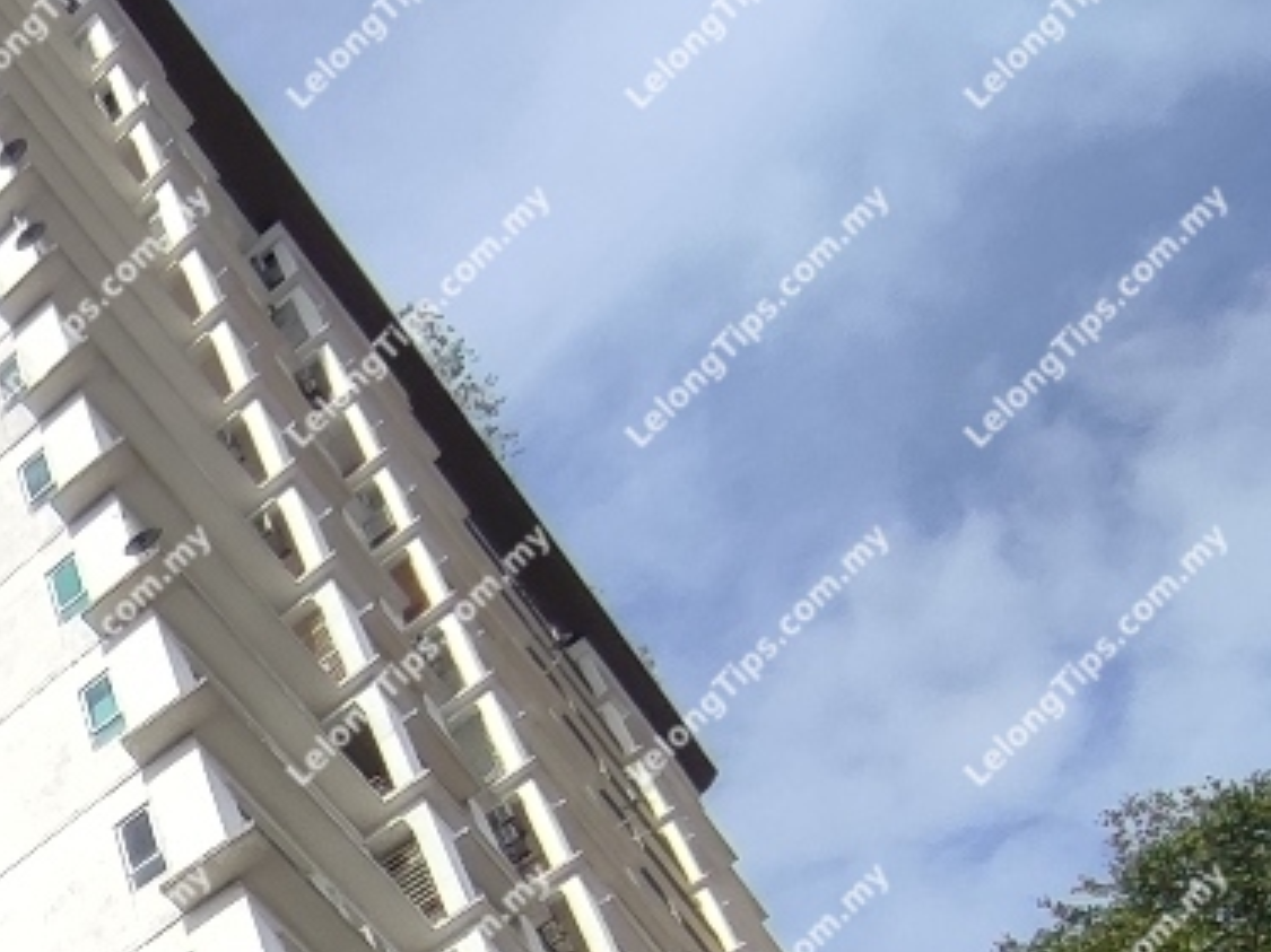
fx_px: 2019
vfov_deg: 21.9
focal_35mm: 55
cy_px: 1443
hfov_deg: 29.6
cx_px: -281
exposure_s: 1/1648
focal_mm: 1.65
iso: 50
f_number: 2.2
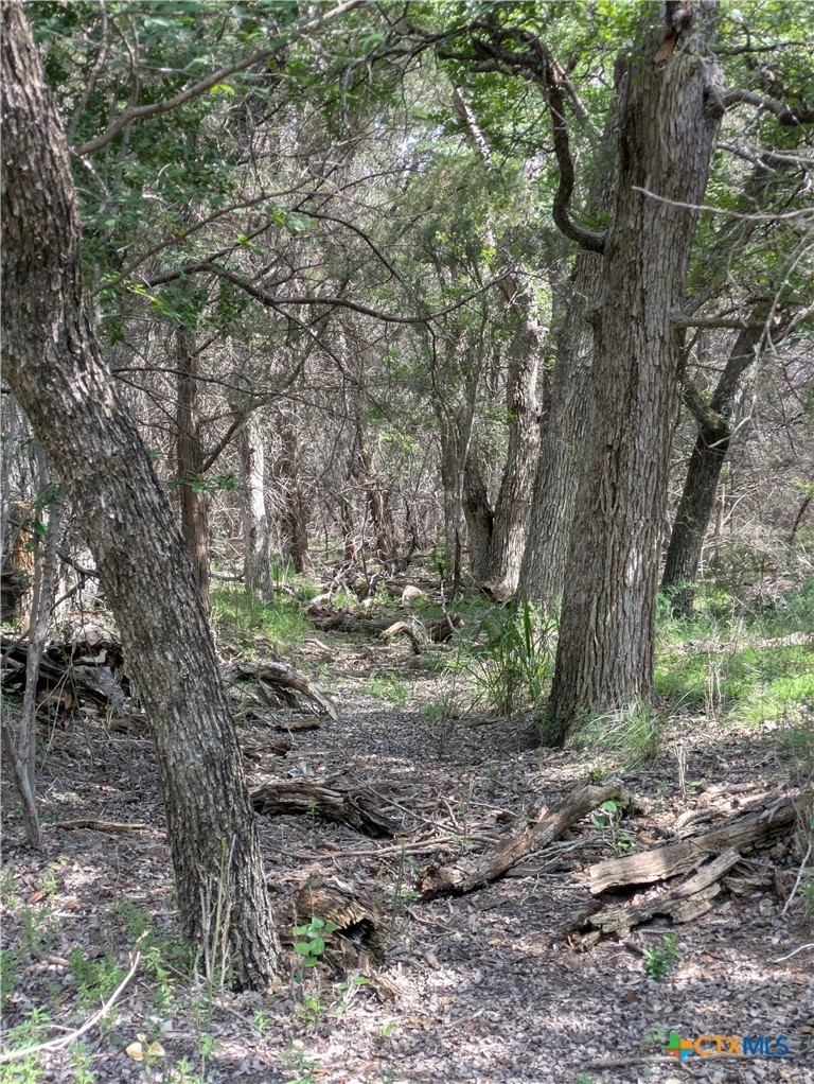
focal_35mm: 51
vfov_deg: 37.5
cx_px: 407
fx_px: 1597
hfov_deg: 28.6
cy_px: 542
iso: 45
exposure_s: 1/249
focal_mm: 5.43
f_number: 1.89
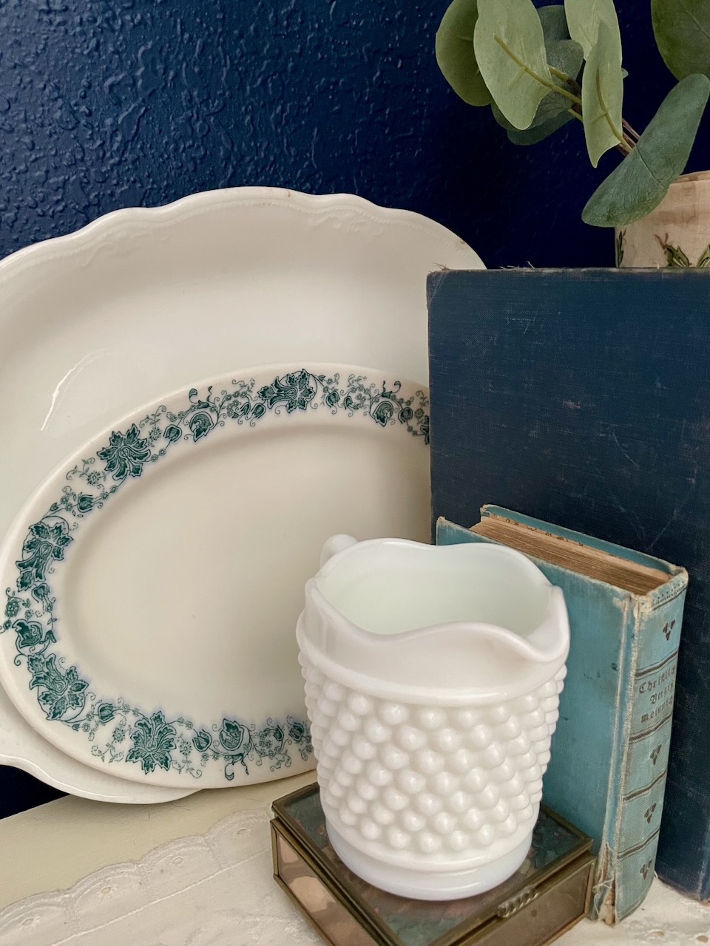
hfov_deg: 53.1
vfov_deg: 67.3
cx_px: 355
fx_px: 711
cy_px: 473
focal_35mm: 26
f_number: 1.6
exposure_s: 1/40
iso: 640
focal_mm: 4.2
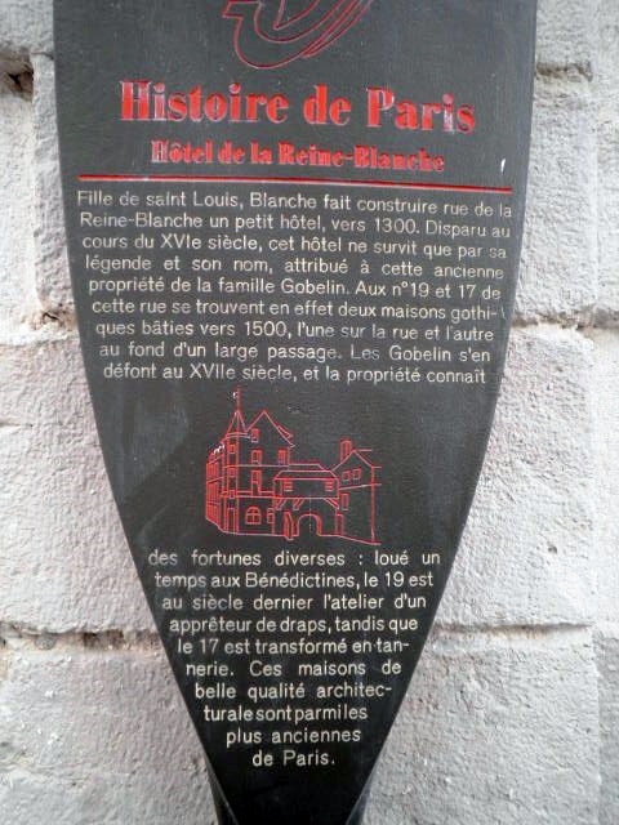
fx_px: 739
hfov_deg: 45.4
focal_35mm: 31
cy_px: 412
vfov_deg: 58.4
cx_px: 310
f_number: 2.8
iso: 64
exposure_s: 1/125
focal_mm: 5.5
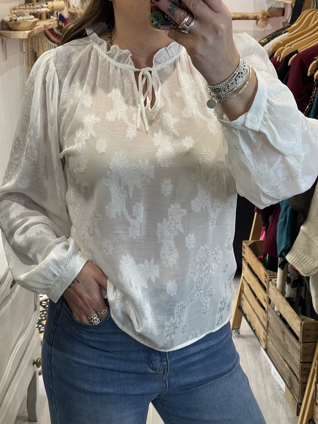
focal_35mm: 64
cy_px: 212
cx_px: 159
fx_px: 784
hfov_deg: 22.9
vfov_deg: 30.3
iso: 125
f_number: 2.2
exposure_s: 1/50
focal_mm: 7.5
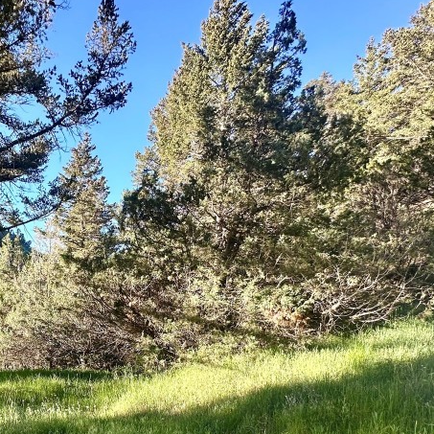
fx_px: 397
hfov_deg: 51.0
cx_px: 47
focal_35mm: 28
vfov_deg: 53.9
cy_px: 339
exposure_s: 1/182
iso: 40
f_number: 2.2
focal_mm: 2.22
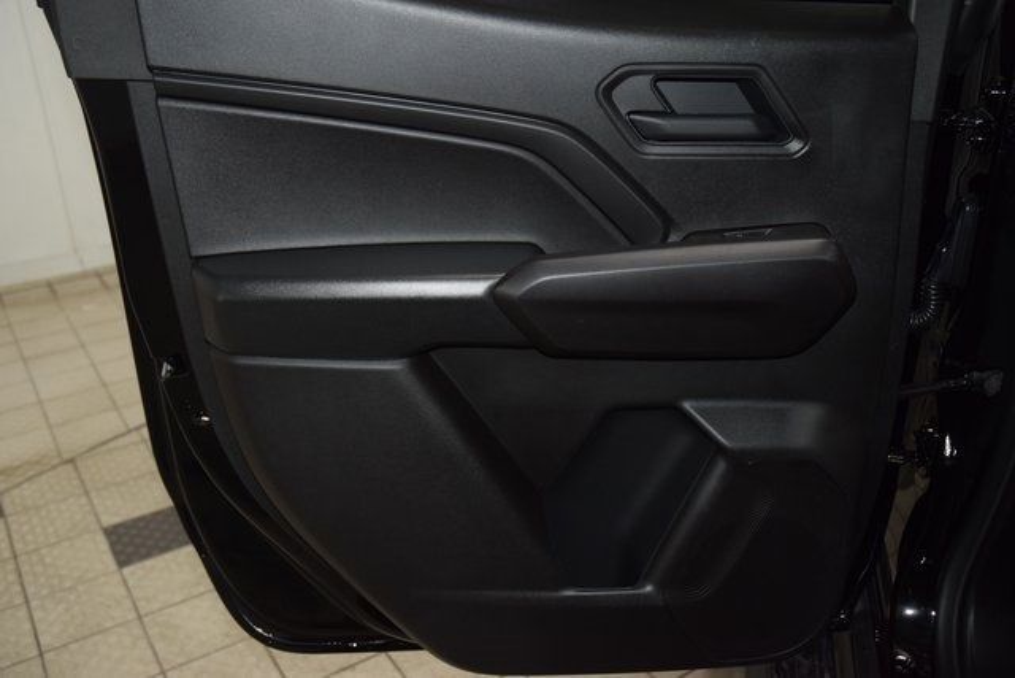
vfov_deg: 36.9
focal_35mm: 36
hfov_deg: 53.1
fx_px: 1015
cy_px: 339
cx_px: 508
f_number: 3.8
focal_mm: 24
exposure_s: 1/125
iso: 1250
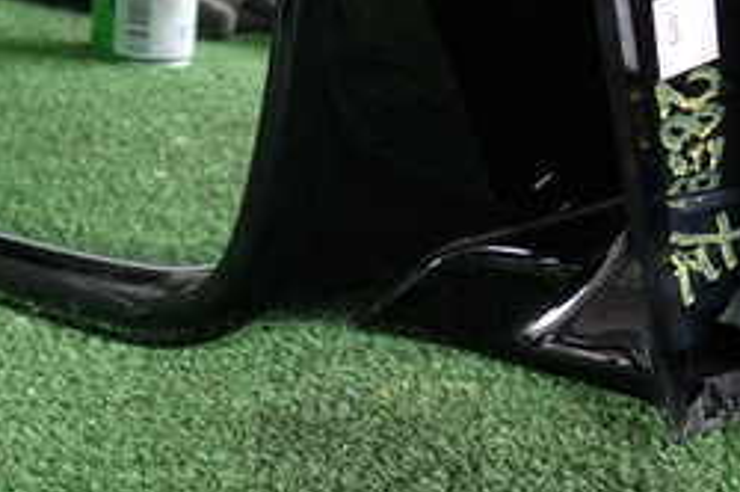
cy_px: 21
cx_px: 524
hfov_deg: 26.8
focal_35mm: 75
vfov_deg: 17.8
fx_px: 1540
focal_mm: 5.4
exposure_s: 1/60
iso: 125
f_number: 2.3
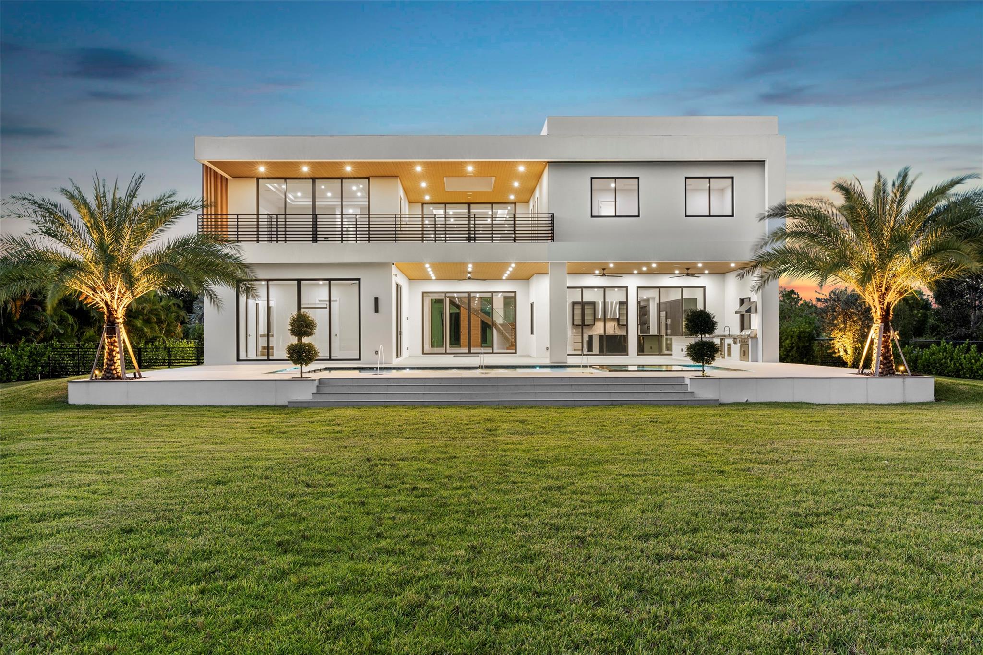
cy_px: 328
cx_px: 492
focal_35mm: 25
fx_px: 683
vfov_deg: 51.3
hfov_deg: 71.5
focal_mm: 25
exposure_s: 3.2
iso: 250
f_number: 9
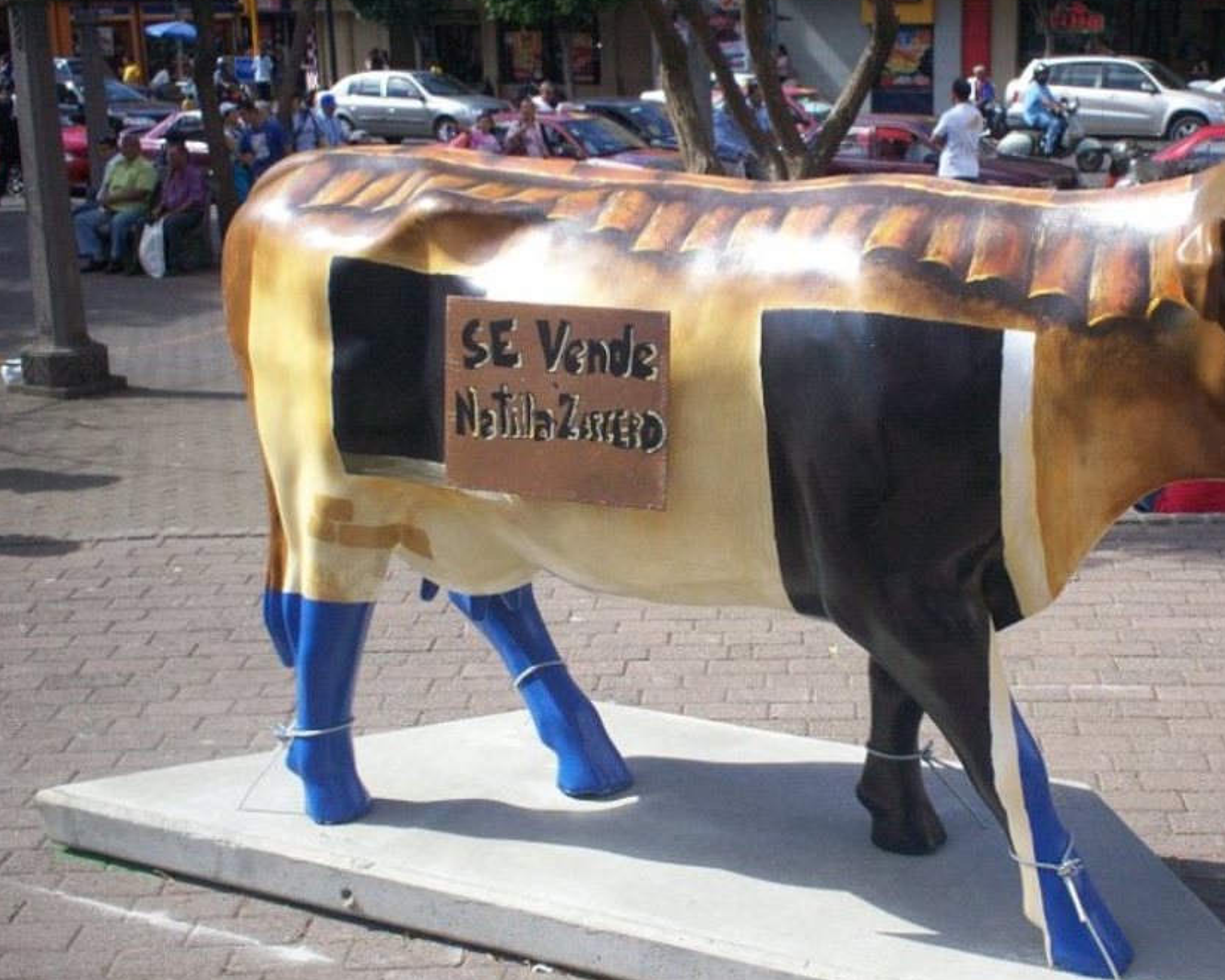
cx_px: 822
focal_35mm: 50
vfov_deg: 30.2
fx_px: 1813
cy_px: 429
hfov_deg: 36.9
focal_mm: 6
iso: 100
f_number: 4.5
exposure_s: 1/333
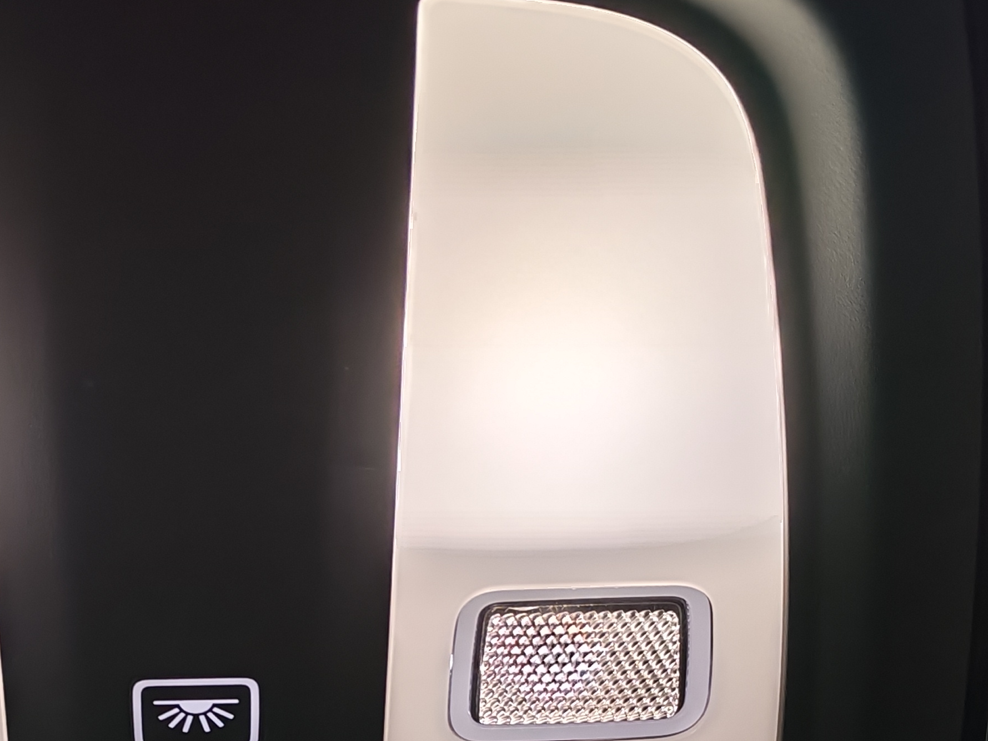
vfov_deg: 18.6
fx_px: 2169
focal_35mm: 76
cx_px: 243
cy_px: 824
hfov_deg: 25.3
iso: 348
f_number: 1.9
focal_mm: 6.12
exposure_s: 1/100
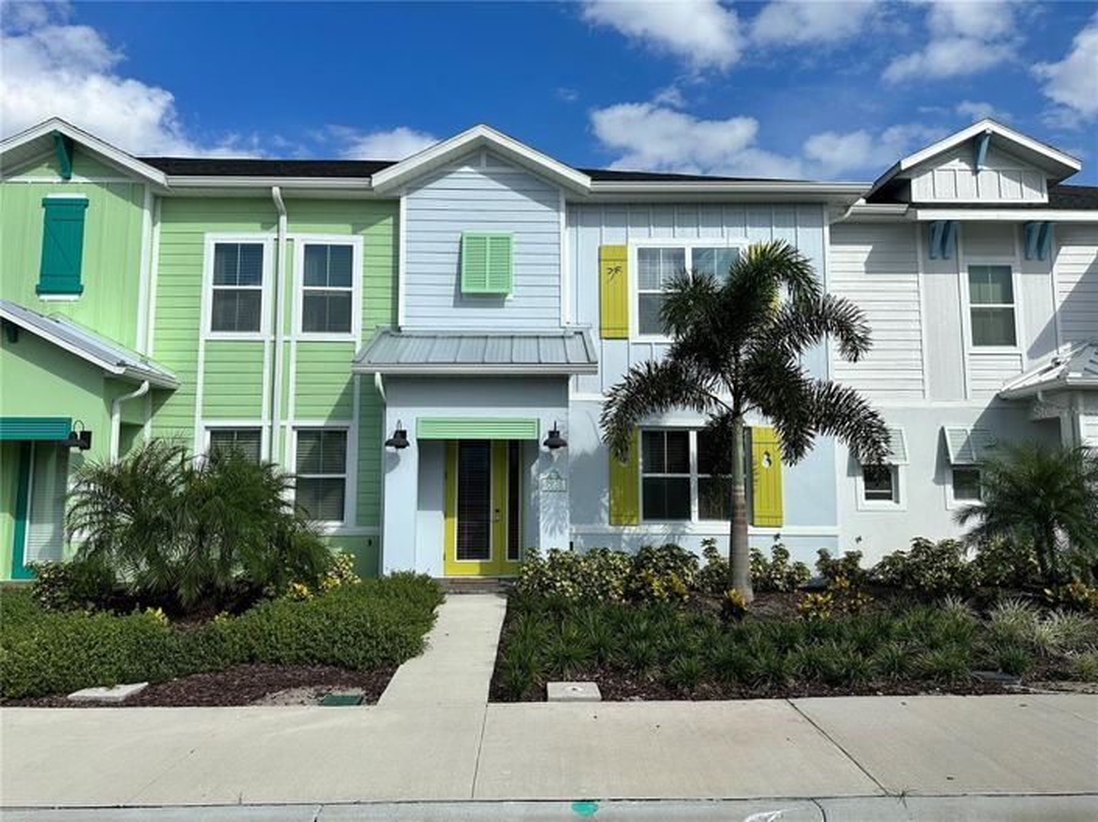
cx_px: 549
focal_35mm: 24
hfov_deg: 71.6
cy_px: 411
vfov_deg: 56.8
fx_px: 761
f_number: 1.78
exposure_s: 1/8929
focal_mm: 6.86
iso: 80
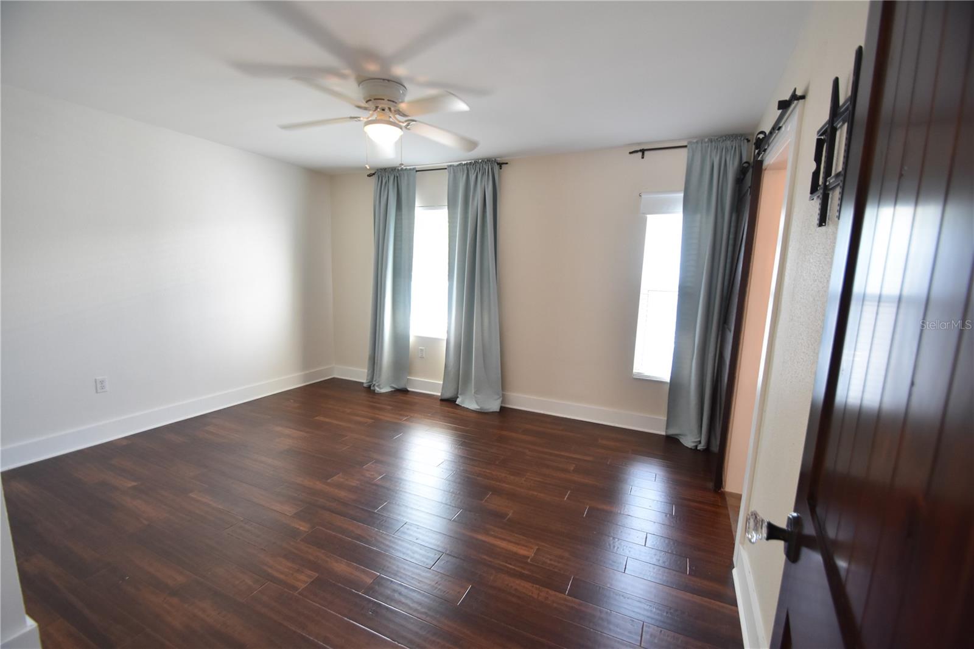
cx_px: 487
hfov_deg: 100.4
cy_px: 324
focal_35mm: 15
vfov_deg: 77.3
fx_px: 406
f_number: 5
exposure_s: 1/100
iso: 800
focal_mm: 10
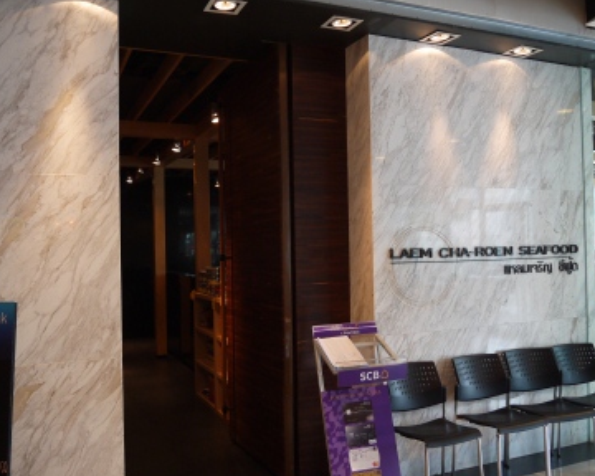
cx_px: 309
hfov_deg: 52.8
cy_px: 245
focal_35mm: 34
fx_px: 599
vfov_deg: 43.4
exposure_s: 1/60
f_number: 3.5
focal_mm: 14
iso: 500
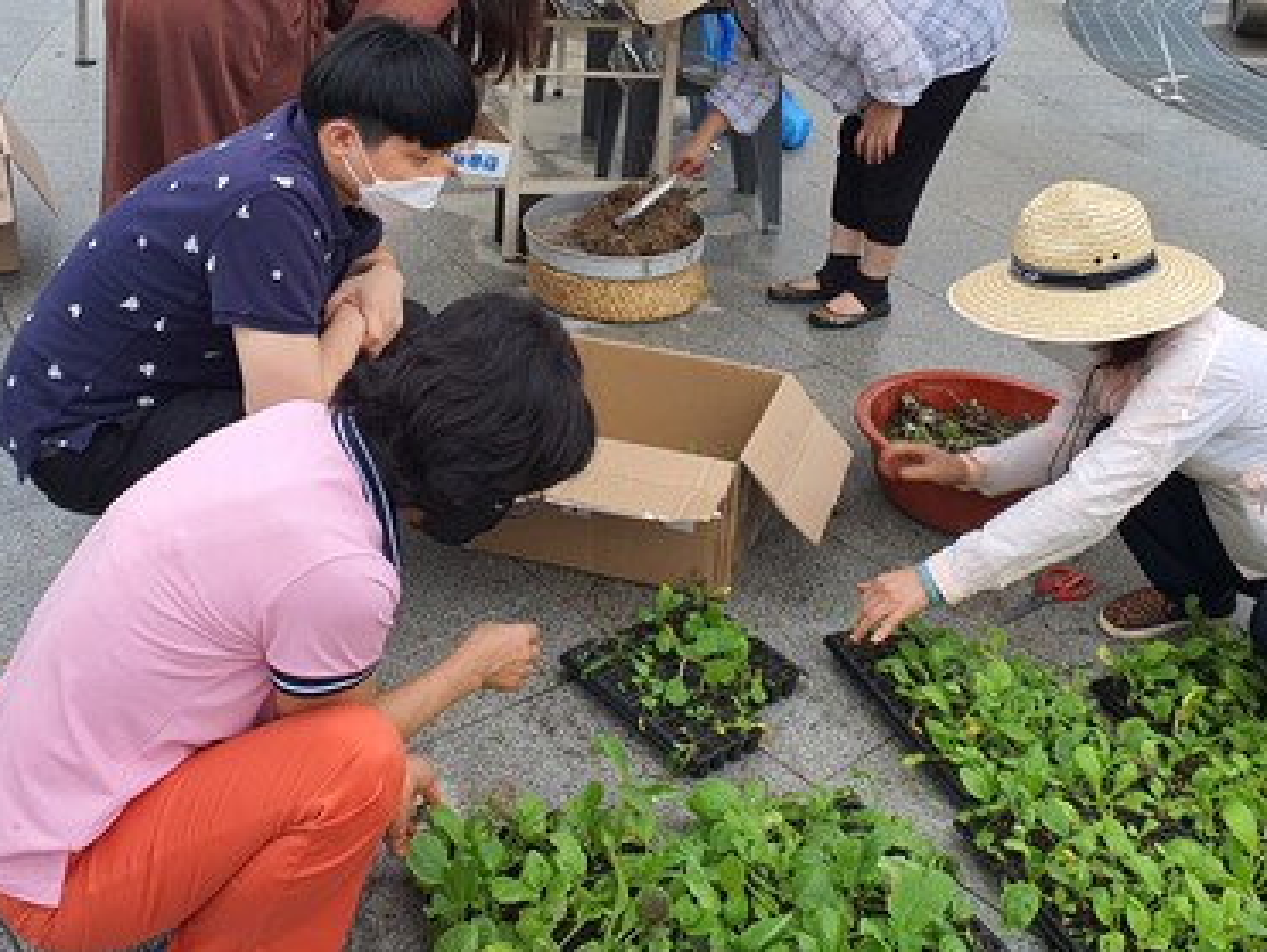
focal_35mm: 42
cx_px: 680
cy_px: 222
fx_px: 1539
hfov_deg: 44.7
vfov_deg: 33.6
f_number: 2.4
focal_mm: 4.3
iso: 50
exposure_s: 1/147
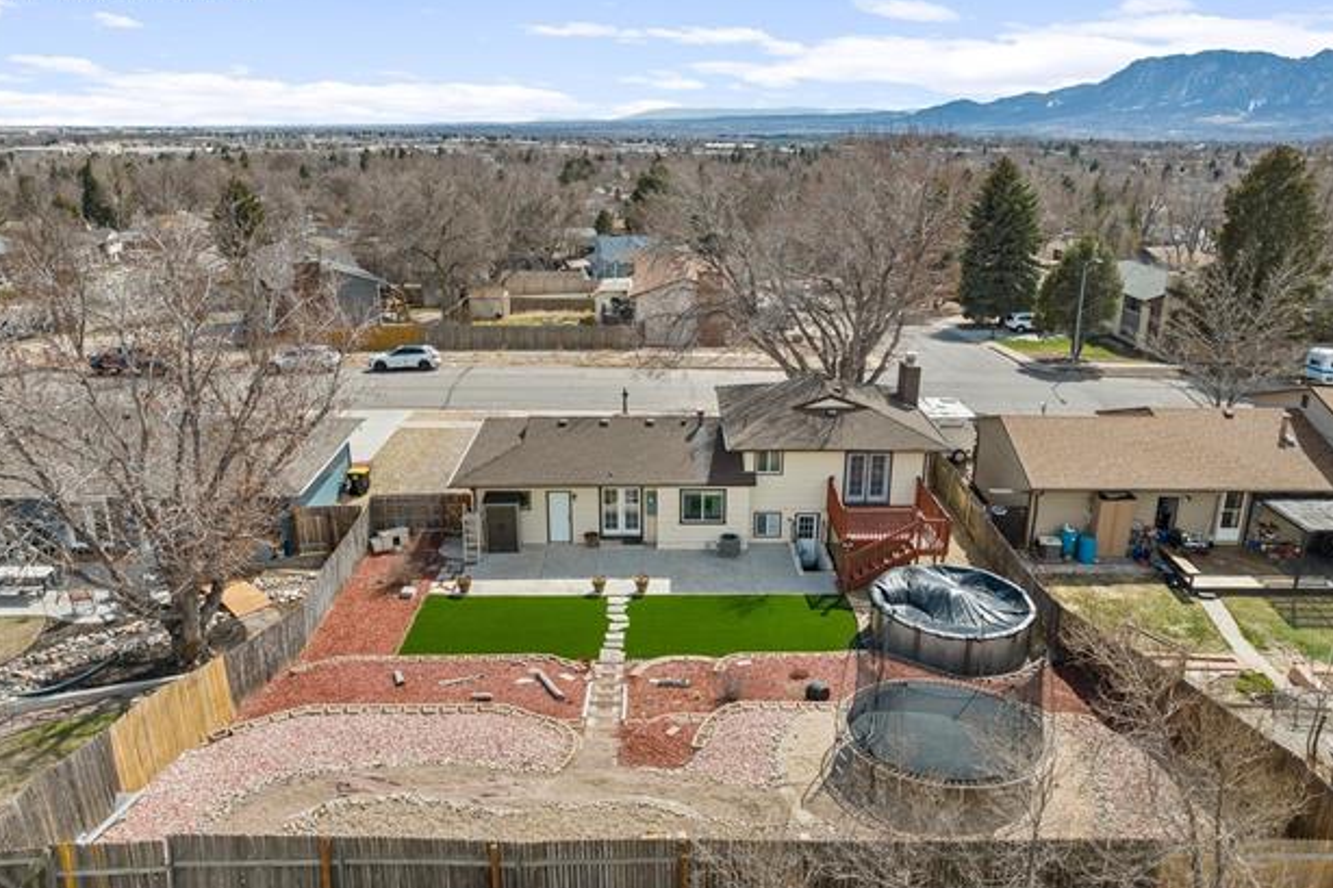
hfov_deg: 69.4
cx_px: 682
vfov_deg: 49.5
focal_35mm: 26
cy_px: 434
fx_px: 962
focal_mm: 12.29
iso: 150
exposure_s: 1/1000
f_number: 2.8
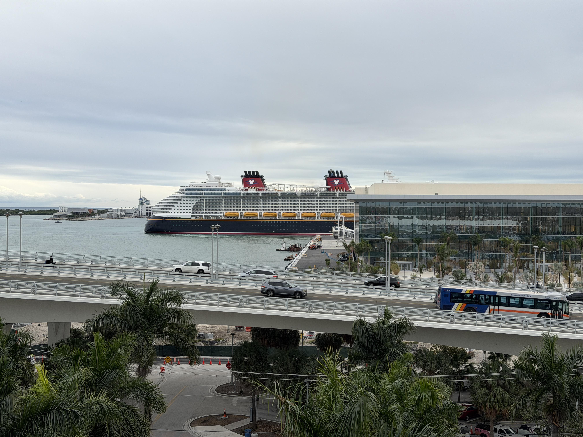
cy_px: 218
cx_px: 292
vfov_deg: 30.3
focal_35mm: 48
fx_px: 808
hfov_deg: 39.7
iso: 64
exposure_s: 1/1307
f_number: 1.78
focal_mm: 6.76
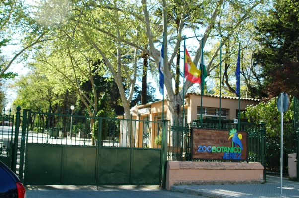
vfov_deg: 31.8
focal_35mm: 42
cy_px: 99
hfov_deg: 46.4
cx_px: 150
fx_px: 348
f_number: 5
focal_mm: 28
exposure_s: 1/800
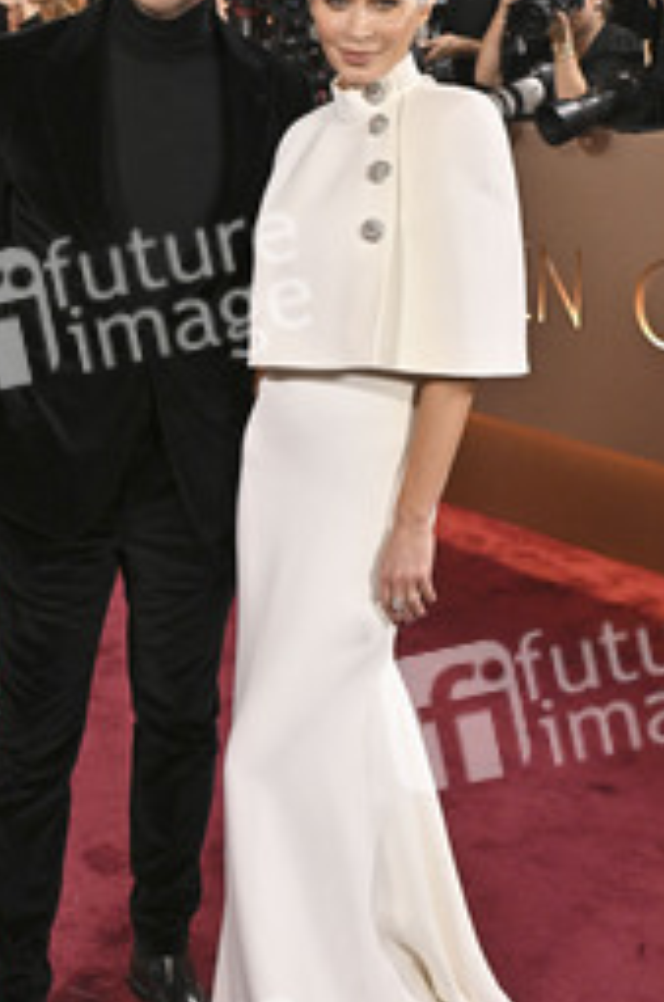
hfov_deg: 24.4
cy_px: 503
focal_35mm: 55
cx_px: 224
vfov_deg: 36.3
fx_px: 1528
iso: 2500
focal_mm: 35
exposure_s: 1/320
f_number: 5.6
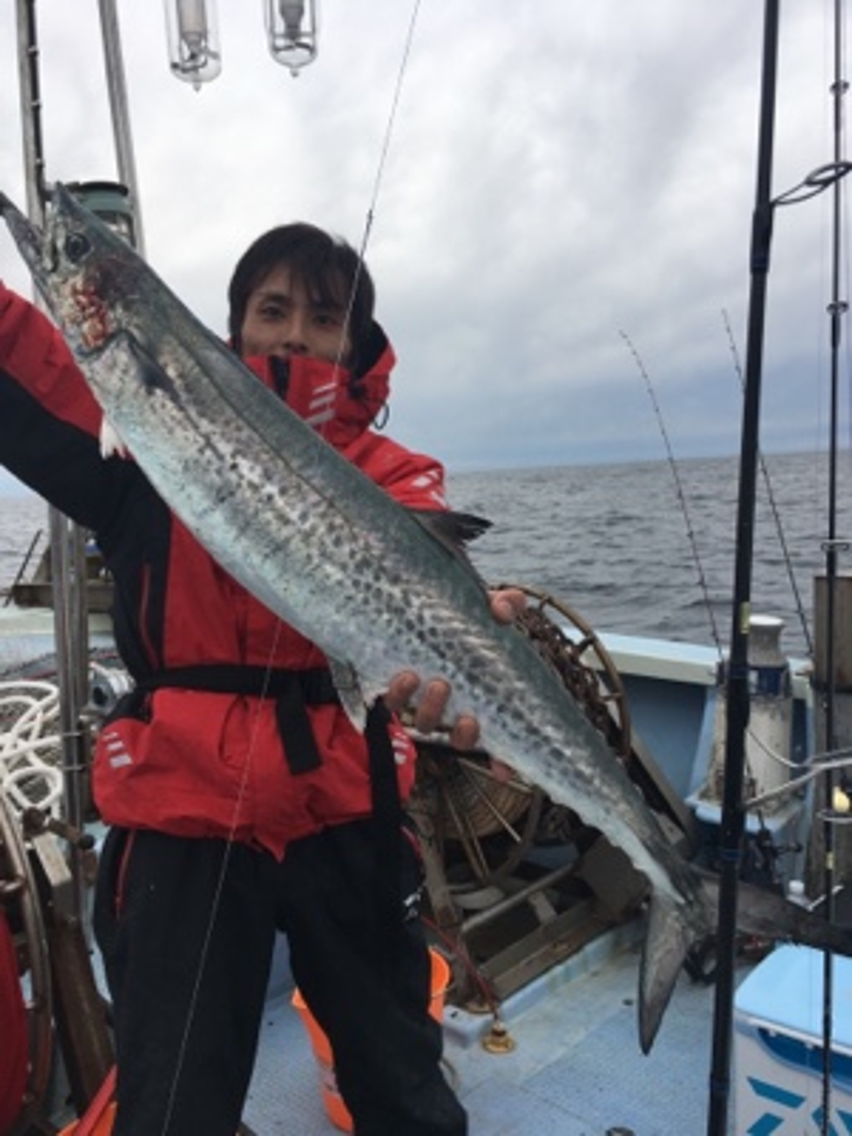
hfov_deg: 48.2
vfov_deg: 61.7
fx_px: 952
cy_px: 568
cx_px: 426
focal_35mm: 29
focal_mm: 4.15
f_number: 2.2
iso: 25
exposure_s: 1/557
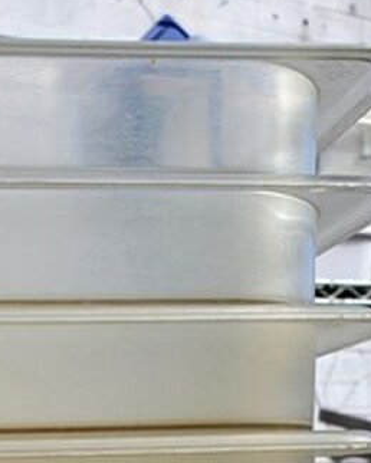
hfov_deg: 23.2
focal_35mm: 64
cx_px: 35
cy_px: 541
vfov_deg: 26.6
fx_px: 878
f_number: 2.4
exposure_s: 1/838
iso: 50
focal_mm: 4.3
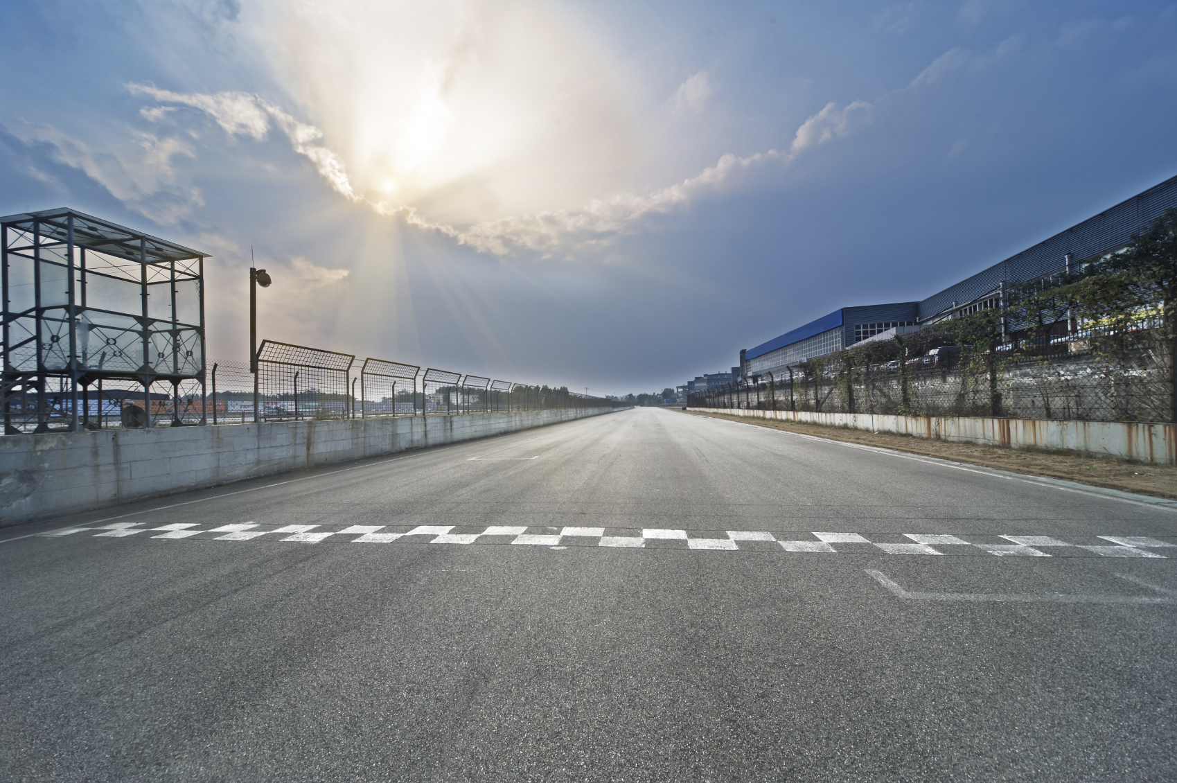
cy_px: 392
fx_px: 392
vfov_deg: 89.9
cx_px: 588
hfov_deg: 112.7
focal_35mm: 12
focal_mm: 12
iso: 200
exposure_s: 1/100
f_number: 11
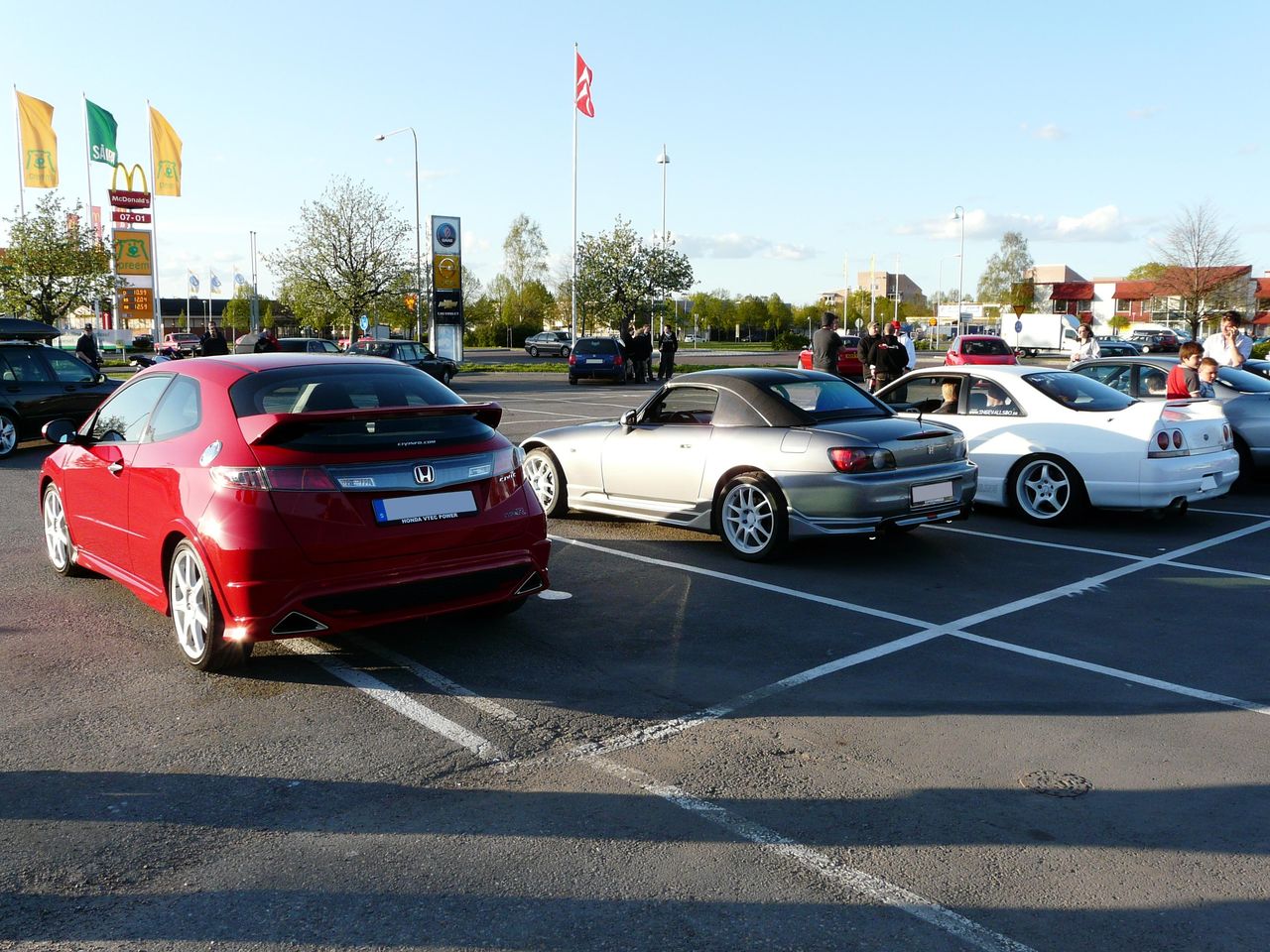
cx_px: 635
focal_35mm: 30
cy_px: 476
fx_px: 1101
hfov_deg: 60.0
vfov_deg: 46.8
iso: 100
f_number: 4.5
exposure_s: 1/250
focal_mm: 4.9
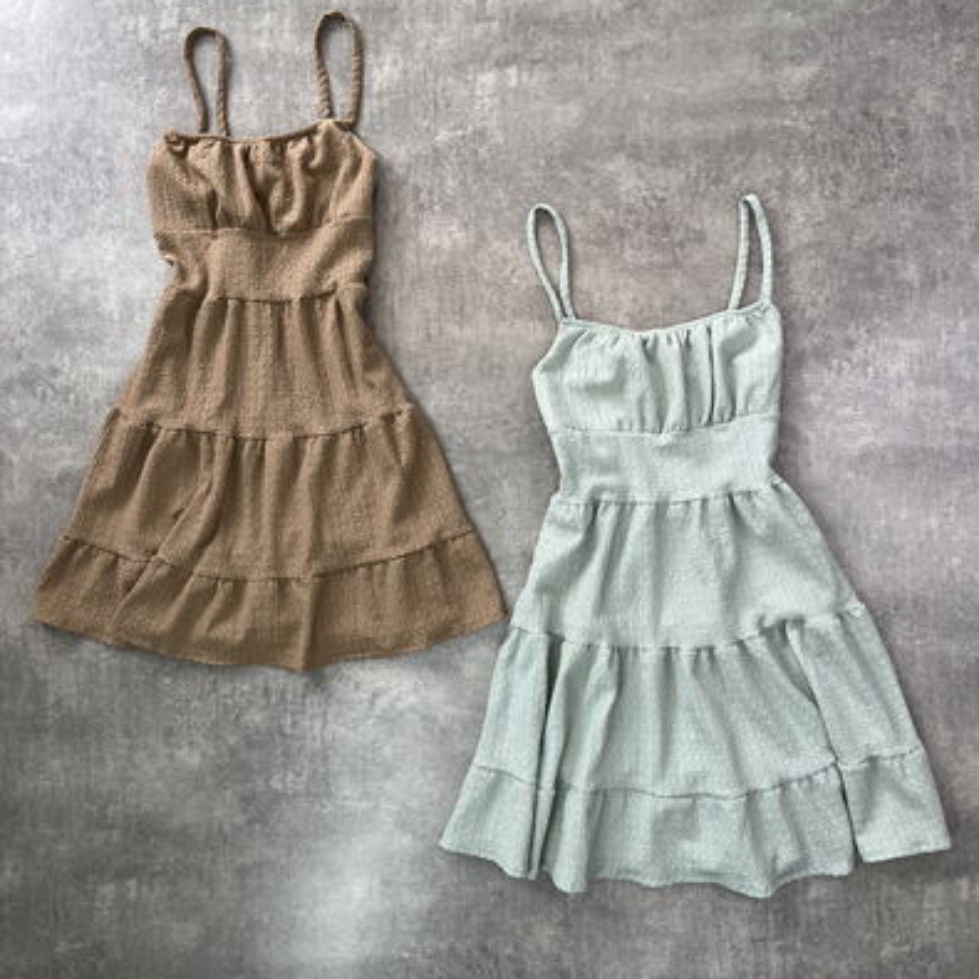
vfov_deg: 52.3
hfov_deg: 52.5
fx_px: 992
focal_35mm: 31
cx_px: 491
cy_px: 413
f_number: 1.6
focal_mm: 5.1
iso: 40
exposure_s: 1/182
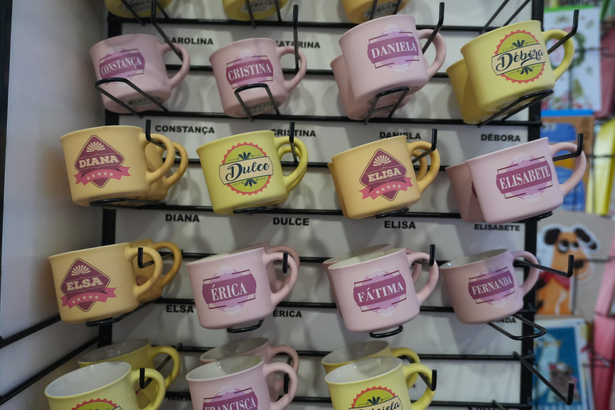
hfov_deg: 53.1
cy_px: 205
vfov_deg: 36.9
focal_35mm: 36
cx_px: 308
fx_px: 615
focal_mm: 24
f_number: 4.5
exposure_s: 1/160
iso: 2000
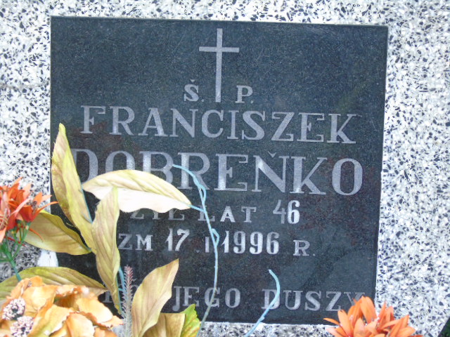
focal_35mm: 162
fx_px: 2106
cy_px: 168
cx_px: 225
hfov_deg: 12.2
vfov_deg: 9.2
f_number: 4.9
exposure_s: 1/60
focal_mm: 29
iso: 400
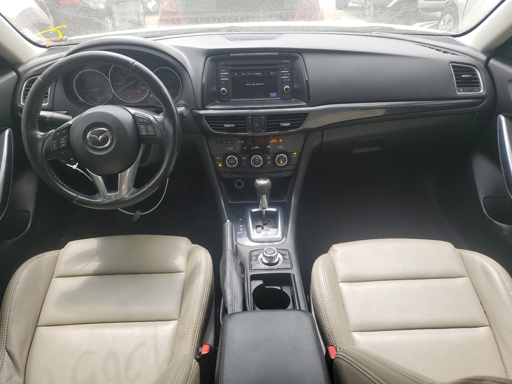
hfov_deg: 67.3
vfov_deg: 53.1
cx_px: 256
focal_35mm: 26
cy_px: 192
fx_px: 385
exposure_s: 1/476
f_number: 1.5
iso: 50
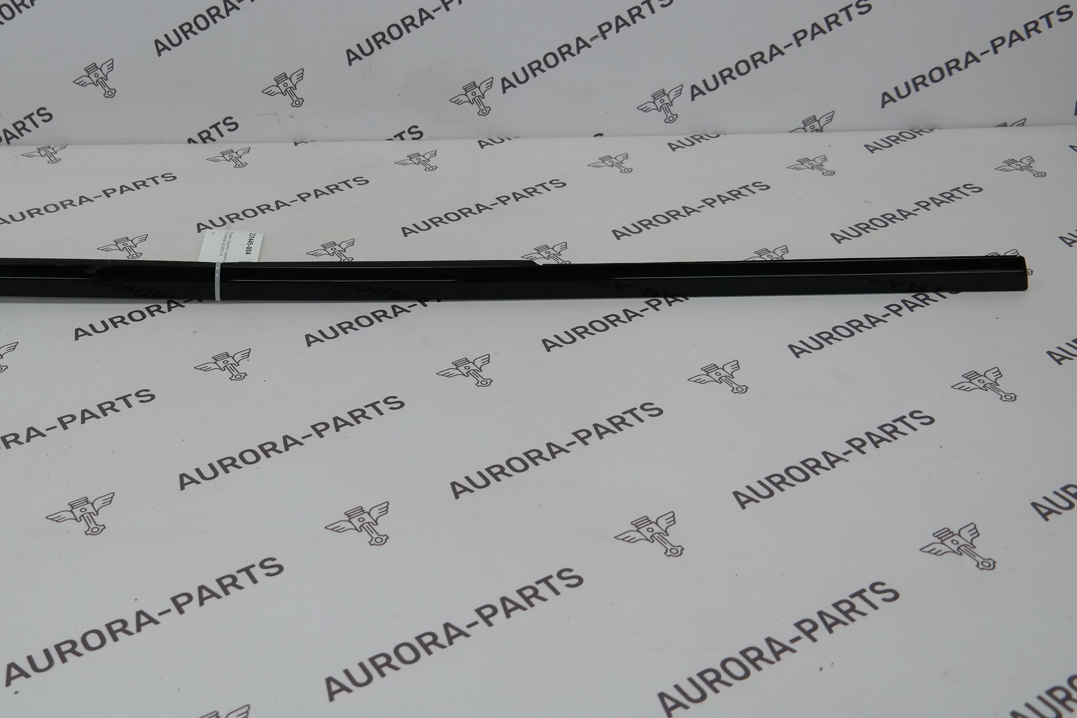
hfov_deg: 46.5
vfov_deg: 32.5
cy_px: 278
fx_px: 1226
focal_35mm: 41
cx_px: 337
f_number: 4
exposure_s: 1/80
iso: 100
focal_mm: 19
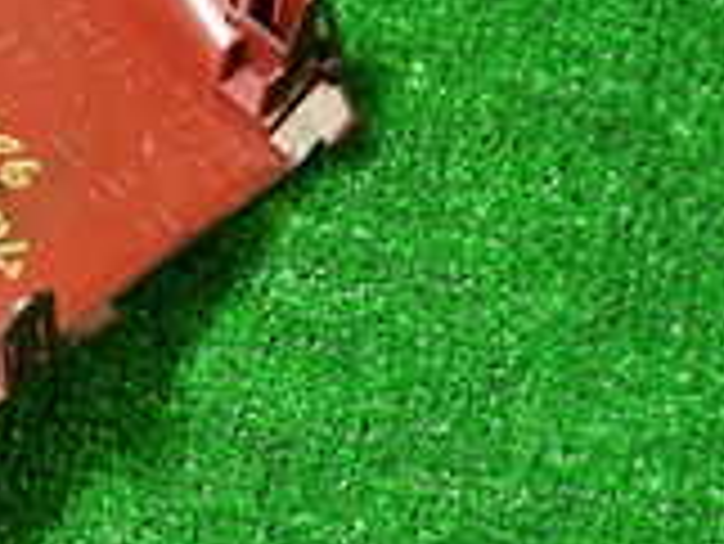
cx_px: -252
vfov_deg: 13.2
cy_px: 387
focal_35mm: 112
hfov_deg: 16.5
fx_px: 2344
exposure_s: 1/30
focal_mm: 5.4
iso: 200
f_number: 2.3
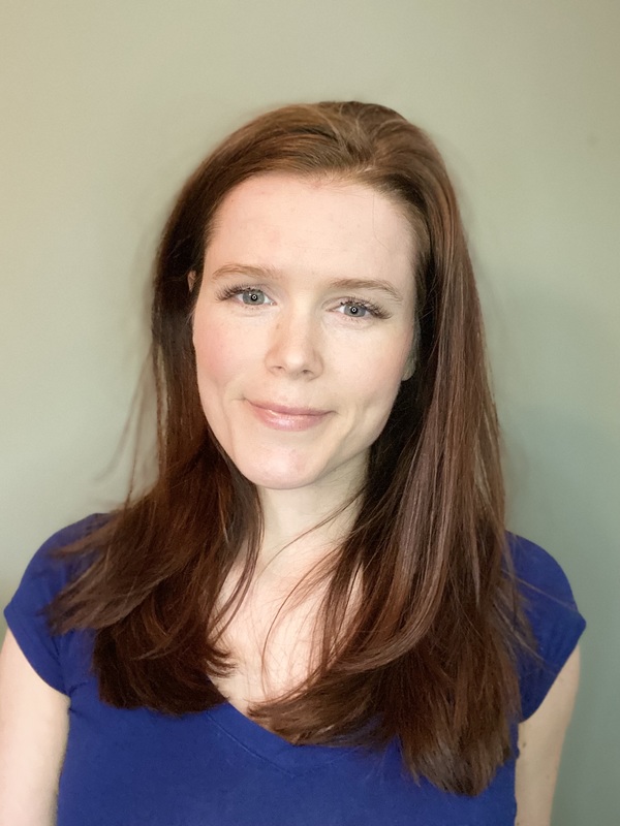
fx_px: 716
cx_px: 310
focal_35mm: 30
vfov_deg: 60.0
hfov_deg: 46.8
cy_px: 413
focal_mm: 2.71
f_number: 2.2
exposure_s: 1/30
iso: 500
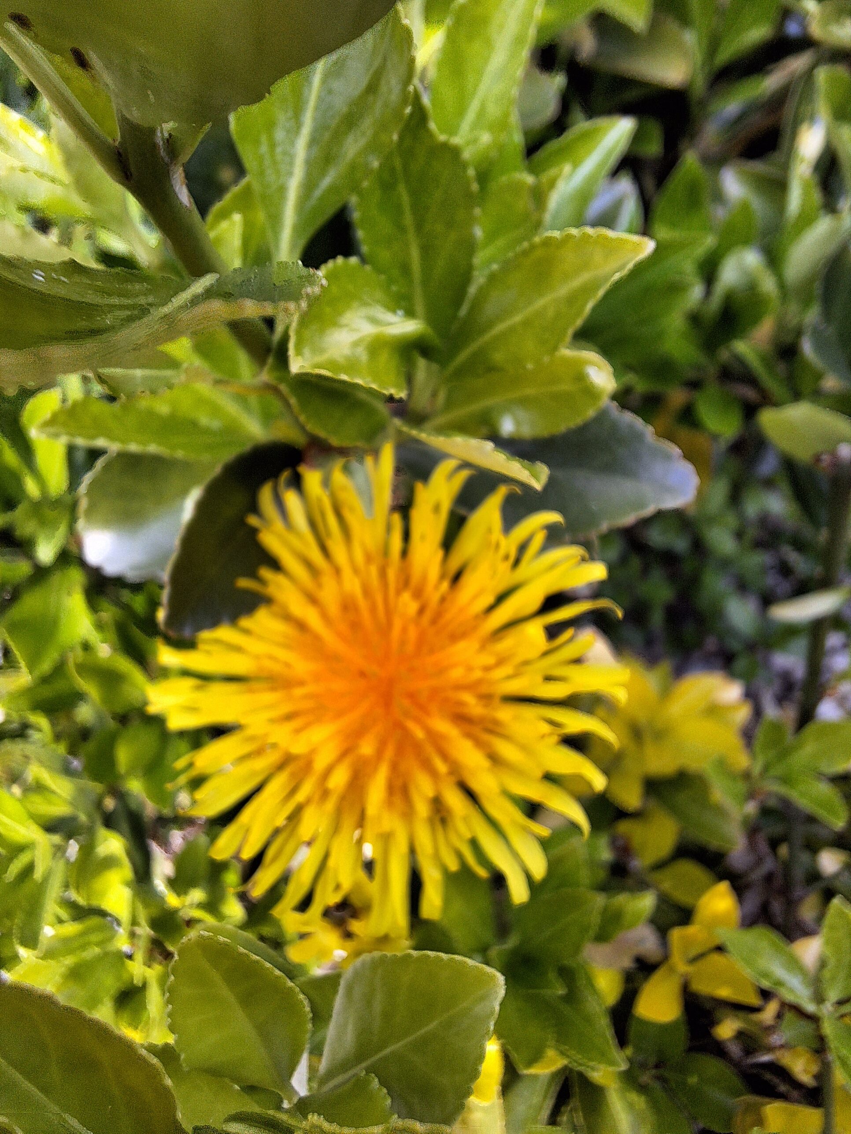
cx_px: 426
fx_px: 819
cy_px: 567
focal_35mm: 25
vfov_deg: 69.4
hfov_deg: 54.9
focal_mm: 2.13
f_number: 2.4
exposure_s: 1/100
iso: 64
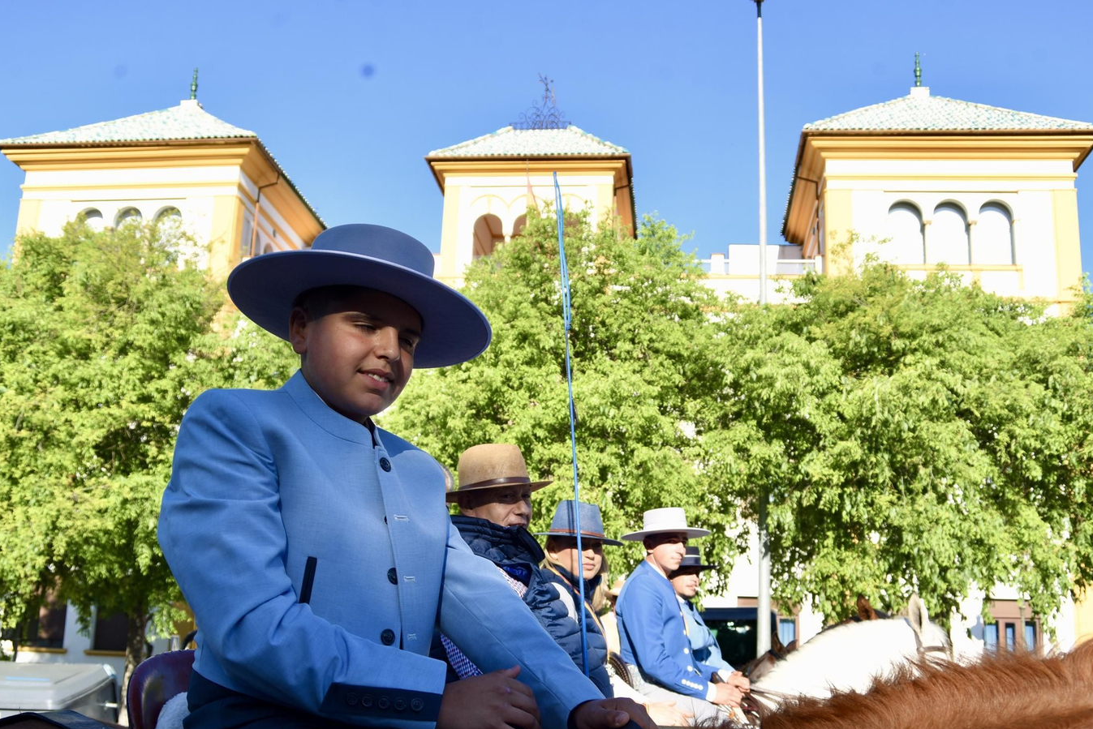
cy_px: 432
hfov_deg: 50.7
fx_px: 1154
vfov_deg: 35.0
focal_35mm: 38
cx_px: 569
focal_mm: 32
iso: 100
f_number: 8
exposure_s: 1/160
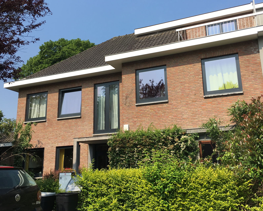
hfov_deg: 47.9
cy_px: 99
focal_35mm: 38
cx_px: 132
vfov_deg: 39.1
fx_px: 296
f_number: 2.2
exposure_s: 1/1148
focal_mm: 4.15
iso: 25
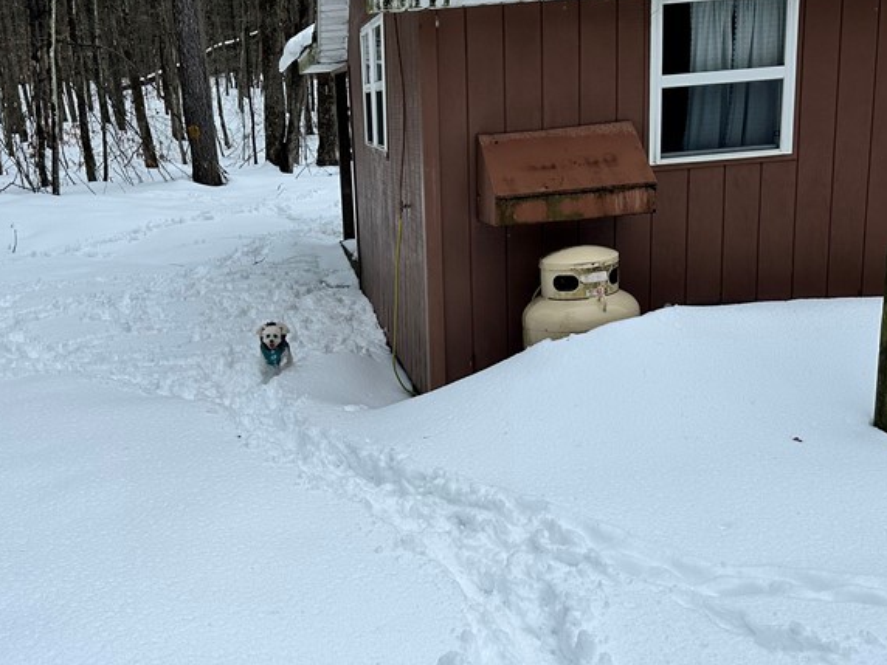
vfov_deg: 33.4
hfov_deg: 43.4
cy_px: 429
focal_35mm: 43
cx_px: 312
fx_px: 1102
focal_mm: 6.86
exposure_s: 1/1212
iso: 80
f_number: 1.78
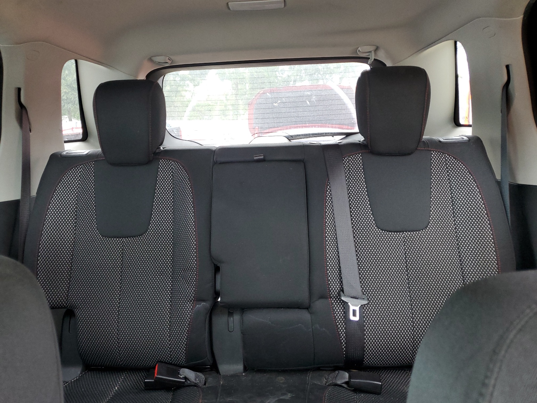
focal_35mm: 26
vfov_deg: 53.1
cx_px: 268
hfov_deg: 67.3
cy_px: 202
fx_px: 403
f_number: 1.5
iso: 143
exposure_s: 1/60.2
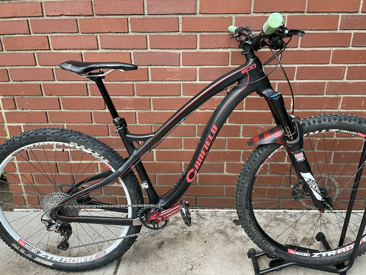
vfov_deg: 53.1
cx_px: 183
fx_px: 275
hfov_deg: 67.3
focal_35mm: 26
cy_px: 138
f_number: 1.6
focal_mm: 4.2
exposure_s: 1/162
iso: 32
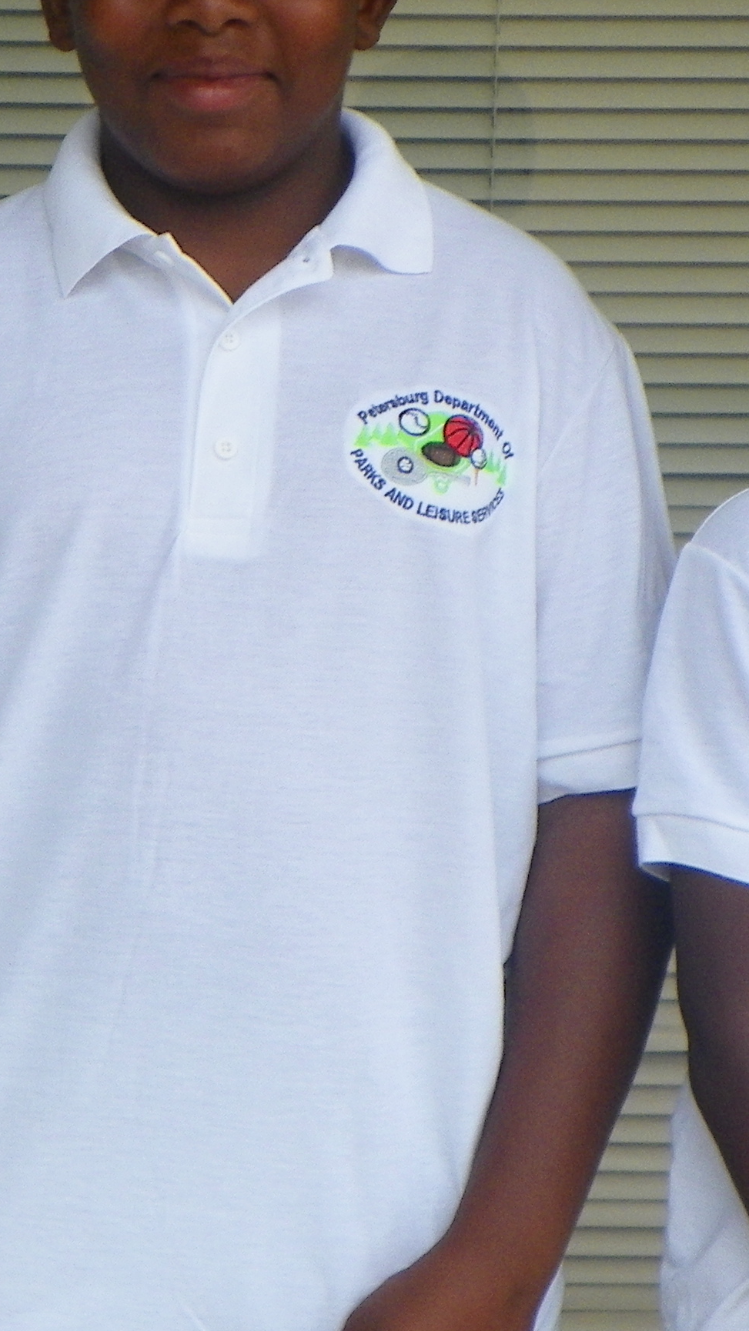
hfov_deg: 8.9
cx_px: -139
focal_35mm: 135
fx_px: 4767
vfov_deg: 15.9
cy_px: 798
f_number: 3.5
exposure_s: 1/100
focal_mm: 8.9
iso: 64
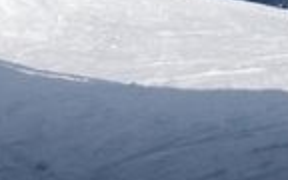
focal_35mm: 286
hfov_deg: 7.3
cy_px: -268
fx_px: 2245
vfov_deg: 4.5
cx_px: 266
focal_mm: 26
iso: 800
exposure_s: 1/3200
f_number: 7.1
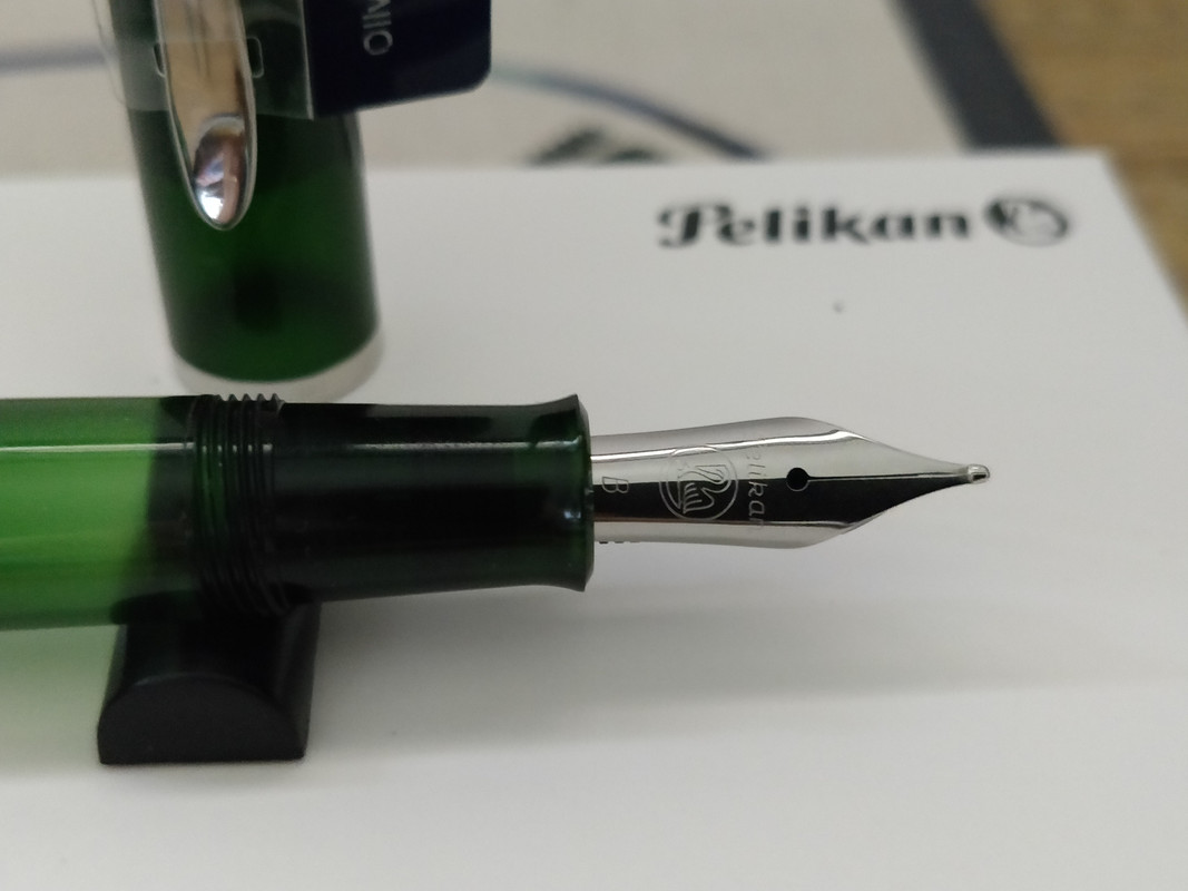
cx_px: 594
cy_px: 446
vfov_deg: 56.8
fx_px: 824
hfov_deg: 71.6
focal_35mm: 24
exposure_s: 1/10
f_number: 1.7
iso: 2500
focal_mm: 4.1
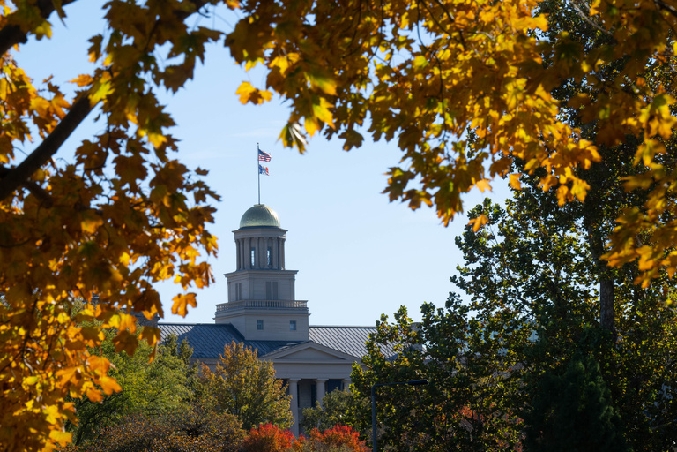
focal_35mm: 185
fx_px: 3479
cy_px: 226
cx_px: 338
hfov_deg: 11.1
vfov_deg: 7.4
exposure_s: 1/100
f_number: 22
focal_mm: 185
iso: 250
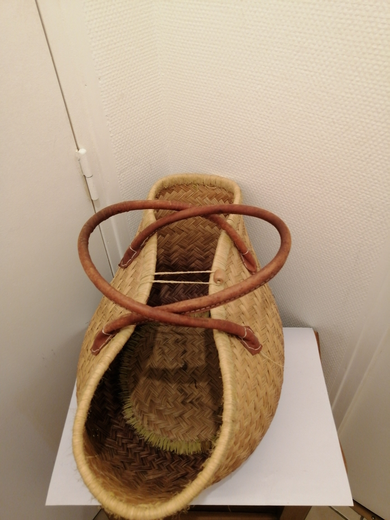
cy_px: 260
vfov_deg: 67.3
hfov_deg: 53.1
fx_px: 391
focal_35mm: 26
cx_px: 195
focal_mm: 3.96
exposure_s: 1/33.3
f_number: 1.8
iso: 320
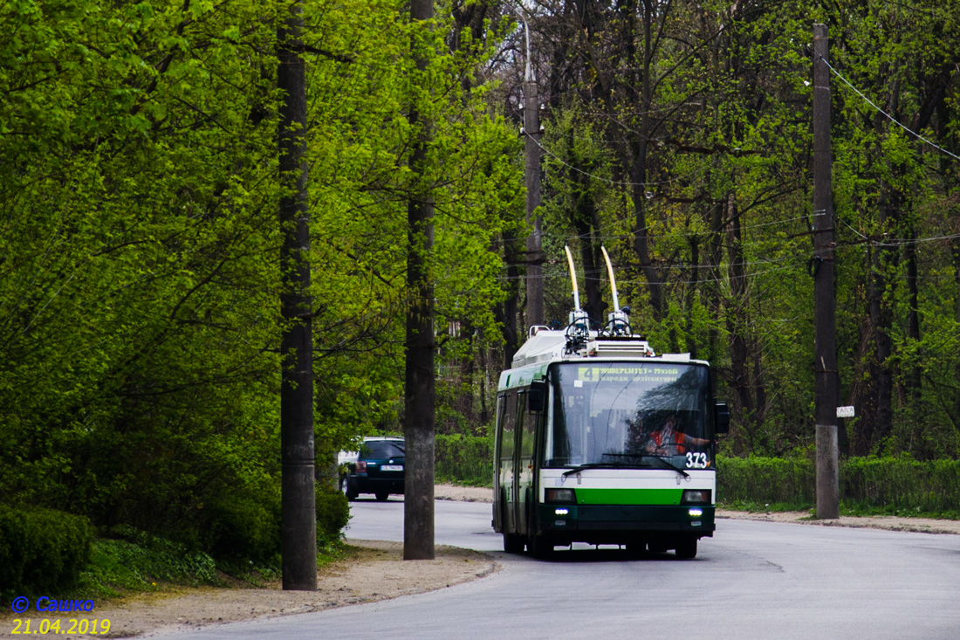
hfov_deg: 13.0
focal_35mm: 158
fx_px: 4199
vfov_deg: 8.7
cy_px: 320
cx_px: 480
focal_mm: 105
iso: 320
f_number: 5.6
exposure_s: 1/160
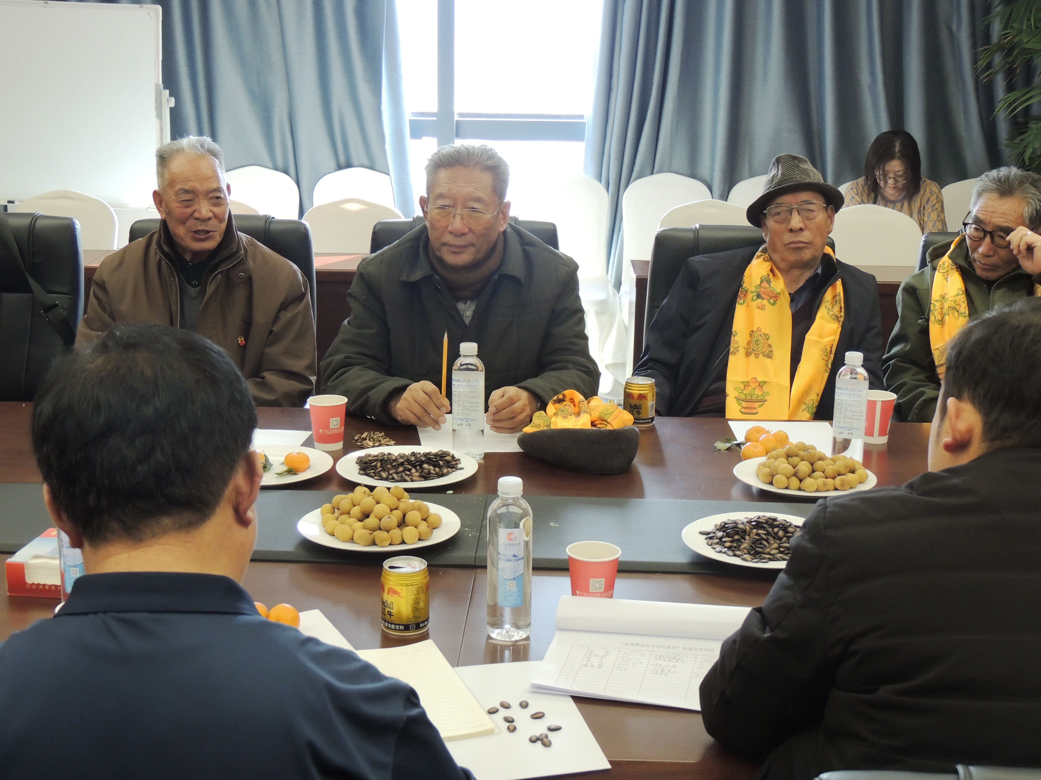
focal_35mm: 50
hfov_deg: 38.2
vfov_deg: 29.1
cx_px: 520
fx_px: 1504
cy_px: 390
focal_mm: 8.9
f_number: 3.6
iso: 360
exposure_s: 1/50
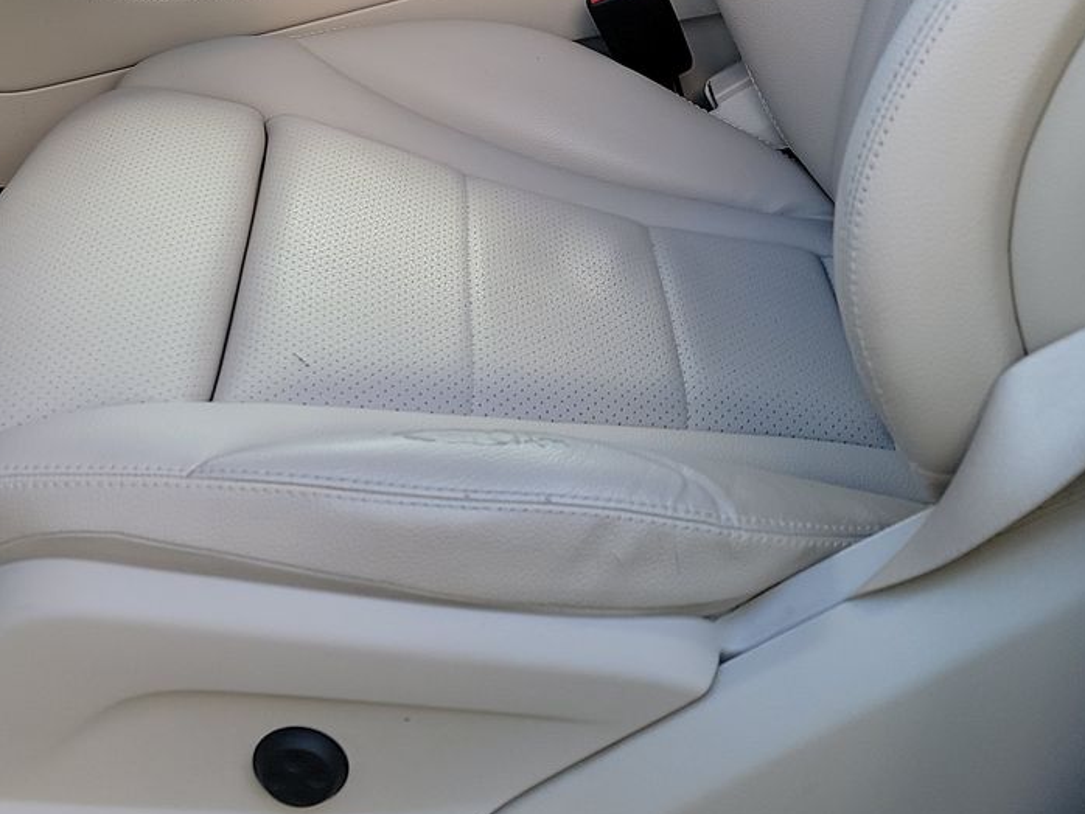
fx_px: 1725
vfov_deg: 25.4
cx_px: 398
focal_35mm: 55
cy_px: 16
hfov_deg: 34.7
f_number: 1.8
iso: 95
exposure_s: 1/119
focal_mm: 6.7
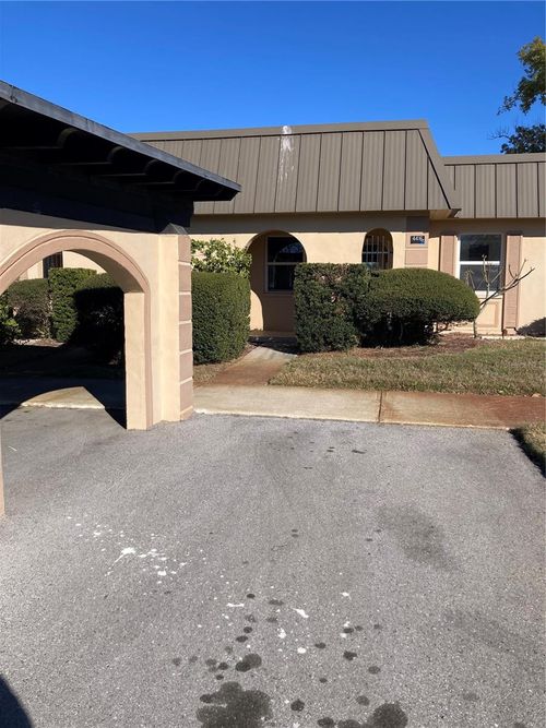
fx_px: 589
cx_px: 273
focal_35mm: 28
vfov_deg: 63.5
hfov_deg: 49.7
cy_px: 364
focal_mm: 3.99
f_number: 1.8
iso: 20
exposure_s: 1/2208
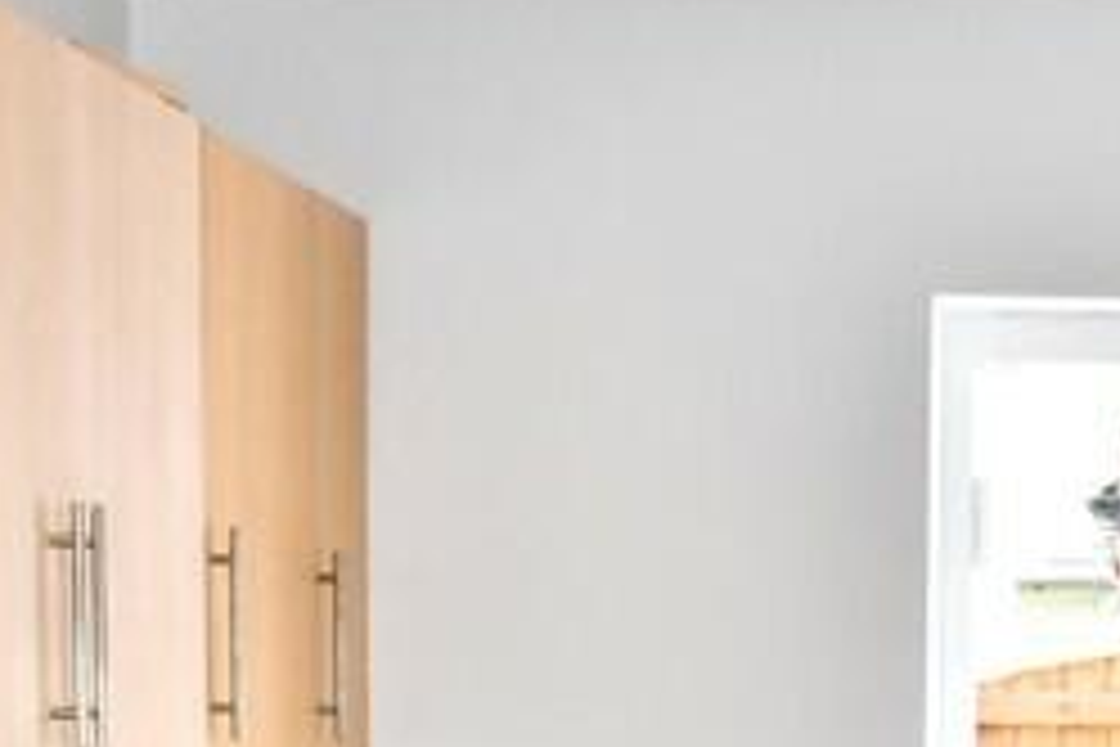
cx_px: 1381
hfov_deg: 17.5
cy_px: 1366
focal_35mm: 111
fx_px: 3453
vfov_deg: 11.4
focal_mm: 18
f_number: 5.6
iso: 800
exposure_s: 1/125
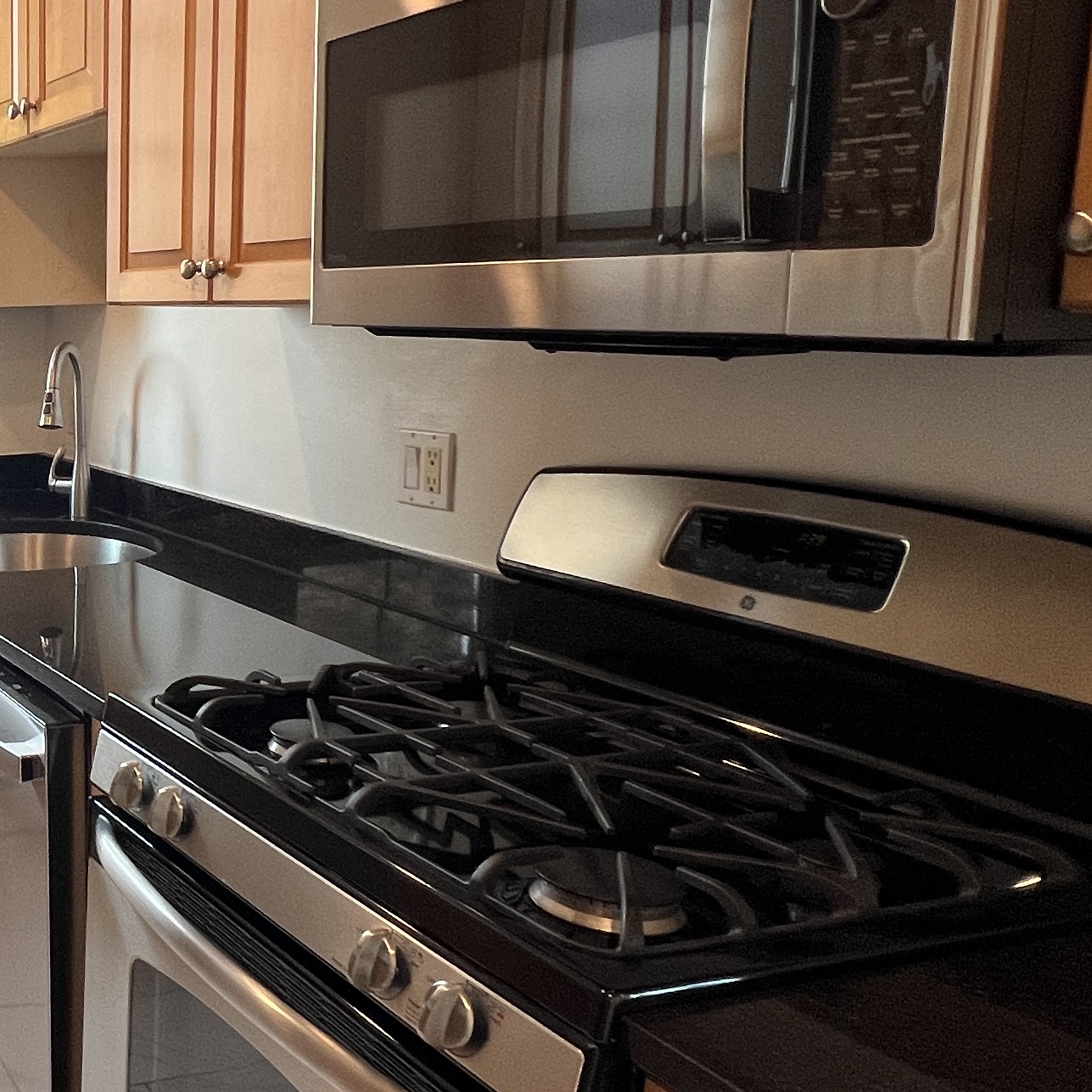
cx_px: -171
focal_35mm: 36
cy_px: 529
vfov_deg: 46.0
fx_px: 1285
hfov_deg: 36.9
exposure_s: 1/120
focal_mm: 1.57
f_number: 1.8
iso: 125
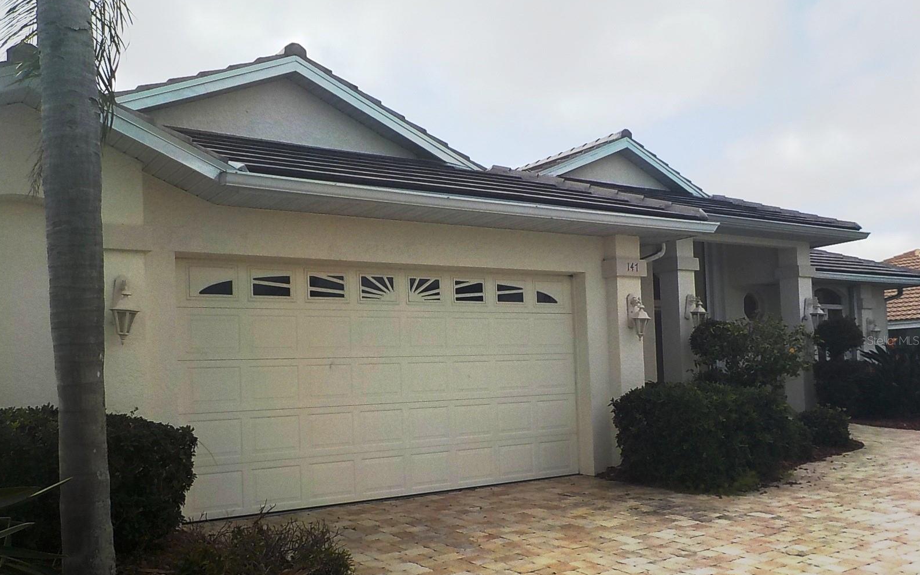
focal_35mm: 32
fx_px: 802
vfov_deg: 39.3
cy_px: 340
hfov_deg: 59.6
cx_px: 459
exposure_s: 1/1250
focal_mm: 4.1
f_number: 3.3
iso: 125
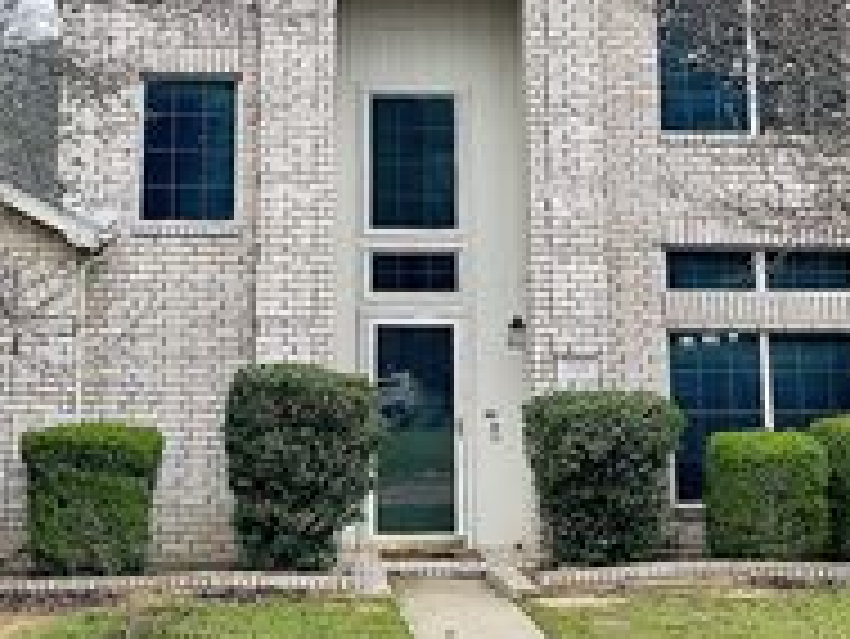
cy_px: 52
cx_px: 387
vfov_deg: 21.7
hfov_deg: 29.4
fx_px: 1622
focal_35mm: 66
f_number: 1.6
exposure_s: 1/5917
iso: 50
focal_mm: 5.1
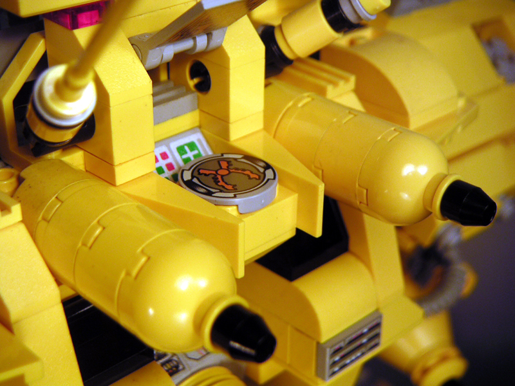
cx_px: 258
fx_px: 937
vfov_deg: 23.3
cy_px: 193
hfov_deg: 30.7
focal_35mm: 63
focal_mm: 9.8
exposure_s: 1/90
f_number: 3.1
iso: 50
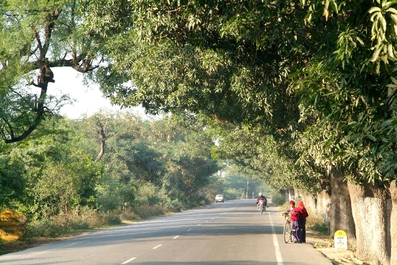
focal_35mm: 117
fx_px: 1291
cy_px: 132
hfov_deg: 17.5
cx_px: 198
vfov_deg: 11.7
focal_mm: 78
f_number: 9.5
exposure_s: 1/350
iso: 1600
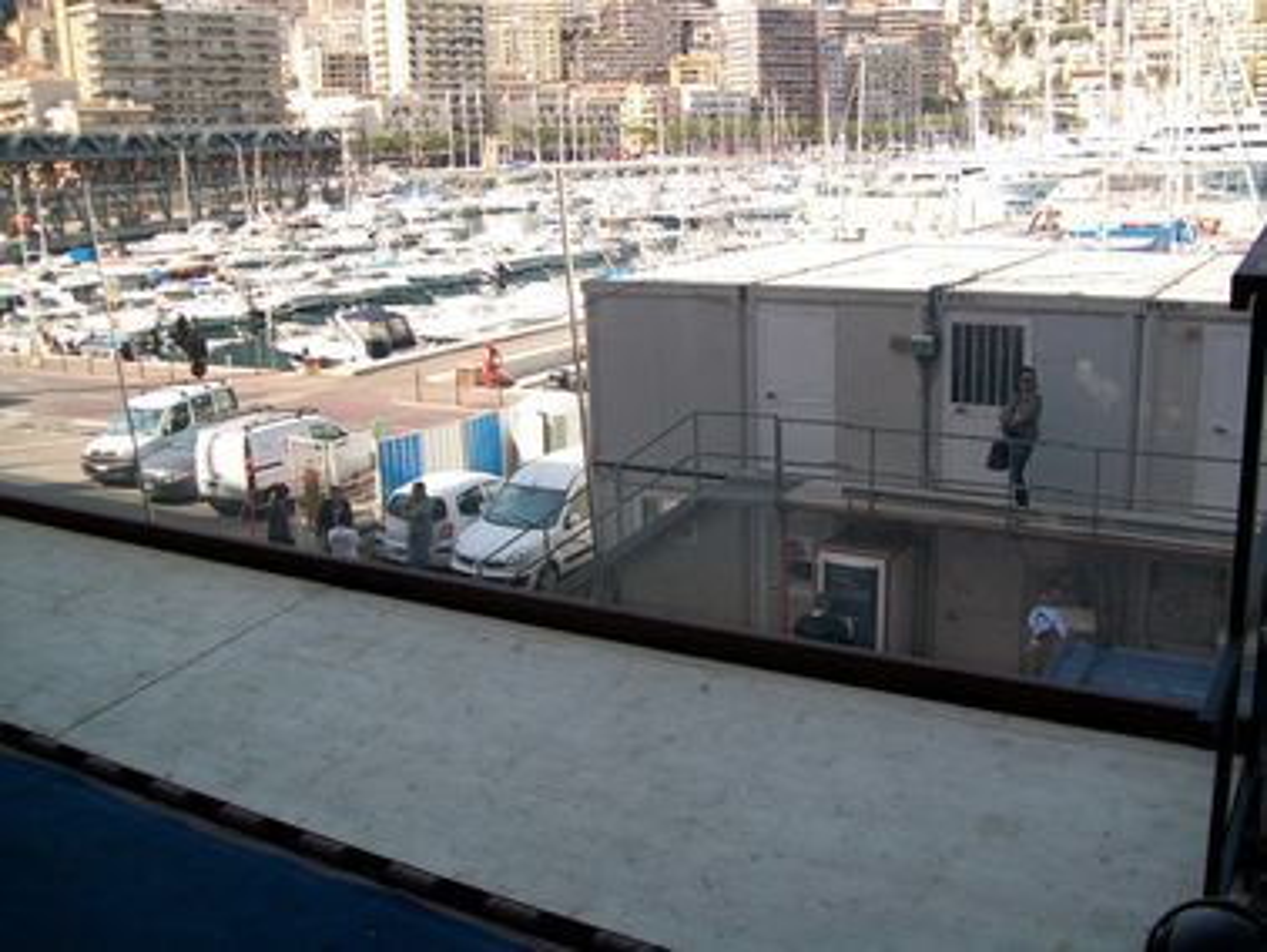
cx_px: 634
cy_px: 476
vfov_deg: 41.8
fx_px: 1245
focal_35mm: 34
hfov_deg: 53.9
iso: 64
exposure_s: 1/500
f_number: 2.7
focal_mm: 6.1
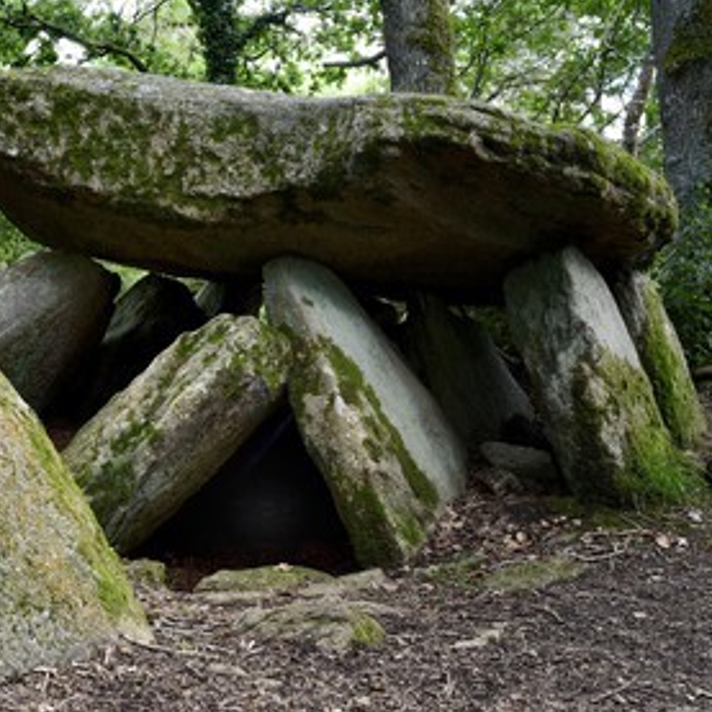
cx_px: 267
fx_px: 1140
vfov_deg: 34.7
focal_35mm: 49
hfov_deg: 34.5
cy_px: 355
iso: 800
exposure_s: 1/50
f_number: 8
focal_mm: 38
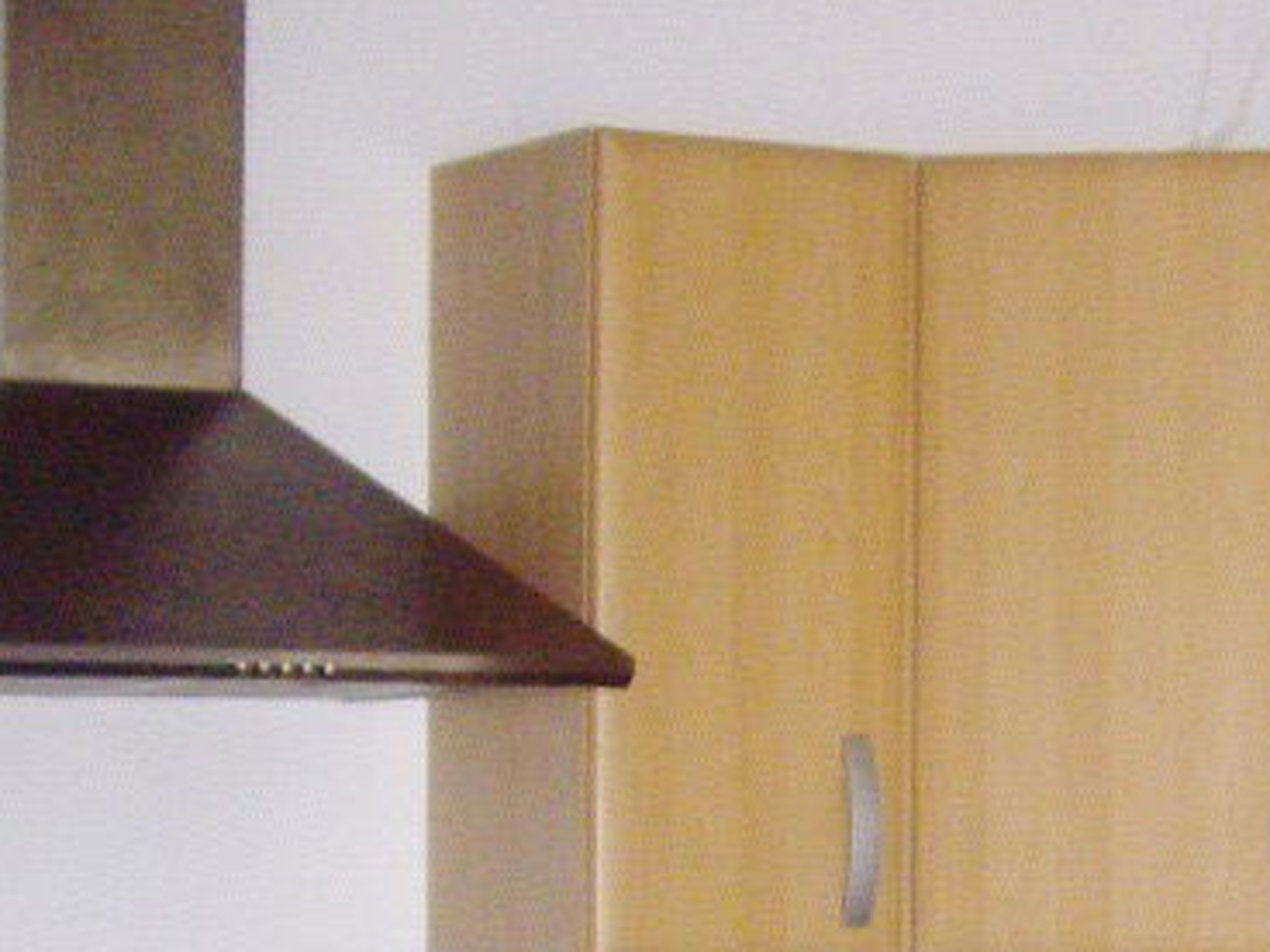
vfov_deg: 11.0
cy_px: 1231
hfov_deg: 14.3
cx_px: 1708
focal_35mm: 132
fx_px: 4843
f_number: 2.8
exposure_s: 1/40
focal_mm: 7.9
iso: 400
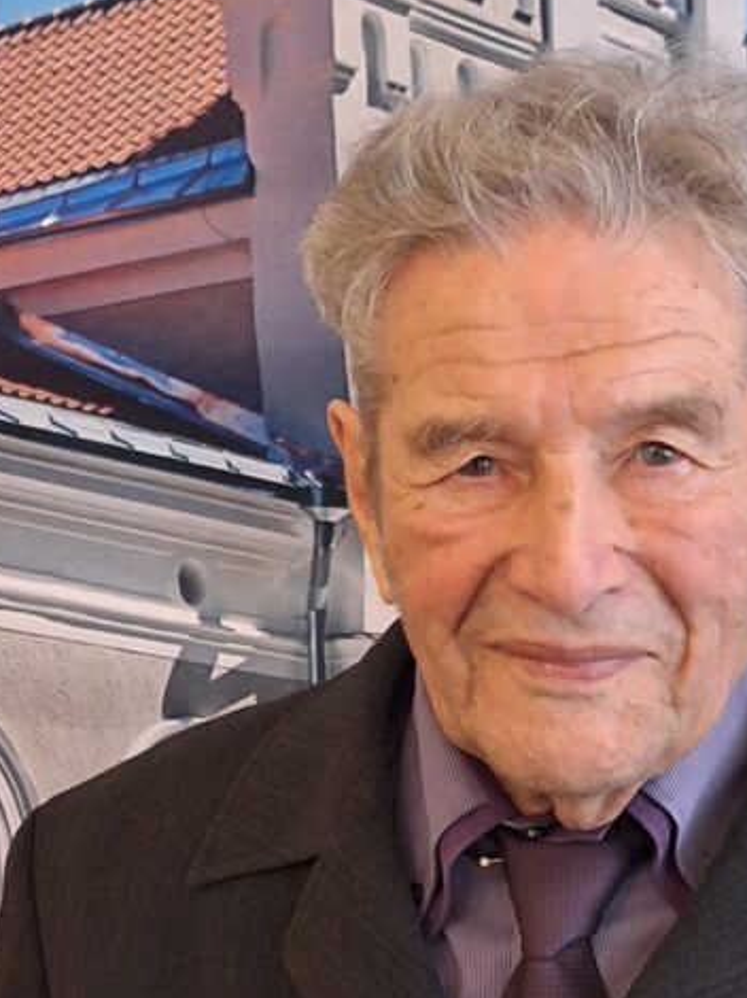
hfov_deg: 15.7
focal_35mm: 94
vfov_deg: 20.8
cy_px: 646
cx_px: 427
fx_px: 2707
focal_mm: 5.54
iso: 250
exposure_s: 1/33
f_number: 1.8
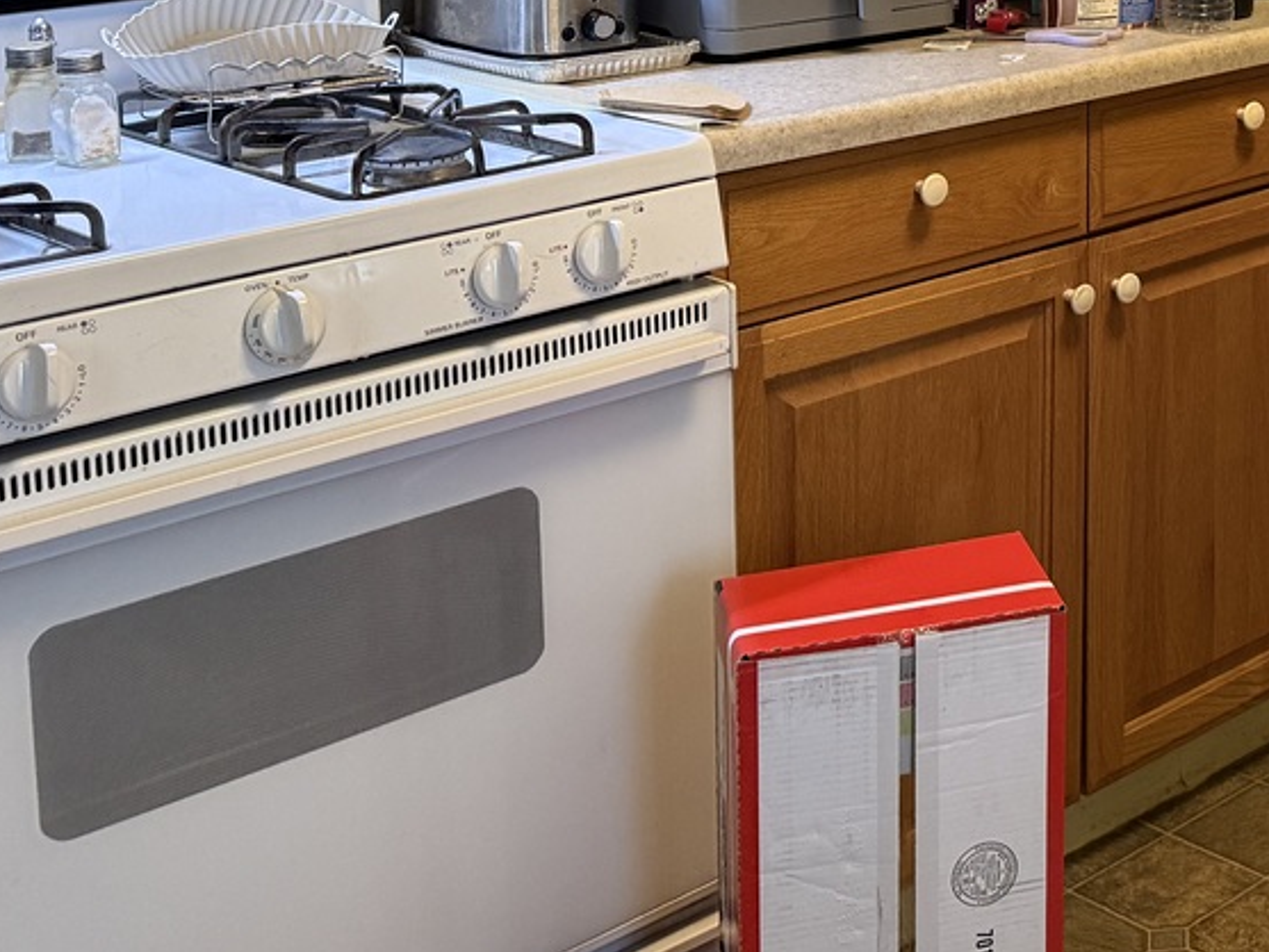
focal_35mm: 62
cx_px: 1442
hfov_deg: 28.0
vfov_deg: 22.4
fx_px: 2273
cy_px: -91
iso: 250
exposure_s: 1/60
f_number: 1.78
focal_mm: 6.76
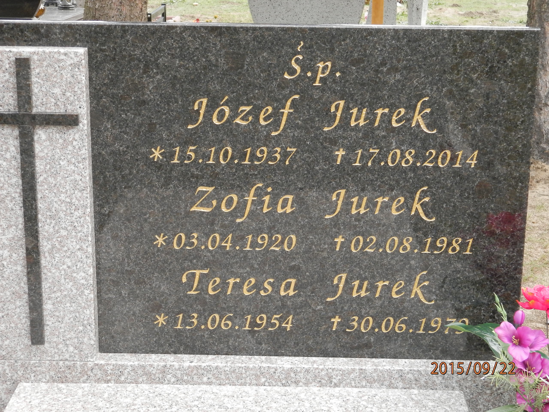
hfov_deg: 28.6
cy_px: 206
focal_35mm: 68
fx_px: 1078
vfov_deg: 21.6
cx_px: 274
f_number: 4
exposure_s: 1/125
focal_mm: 12.2
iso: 160
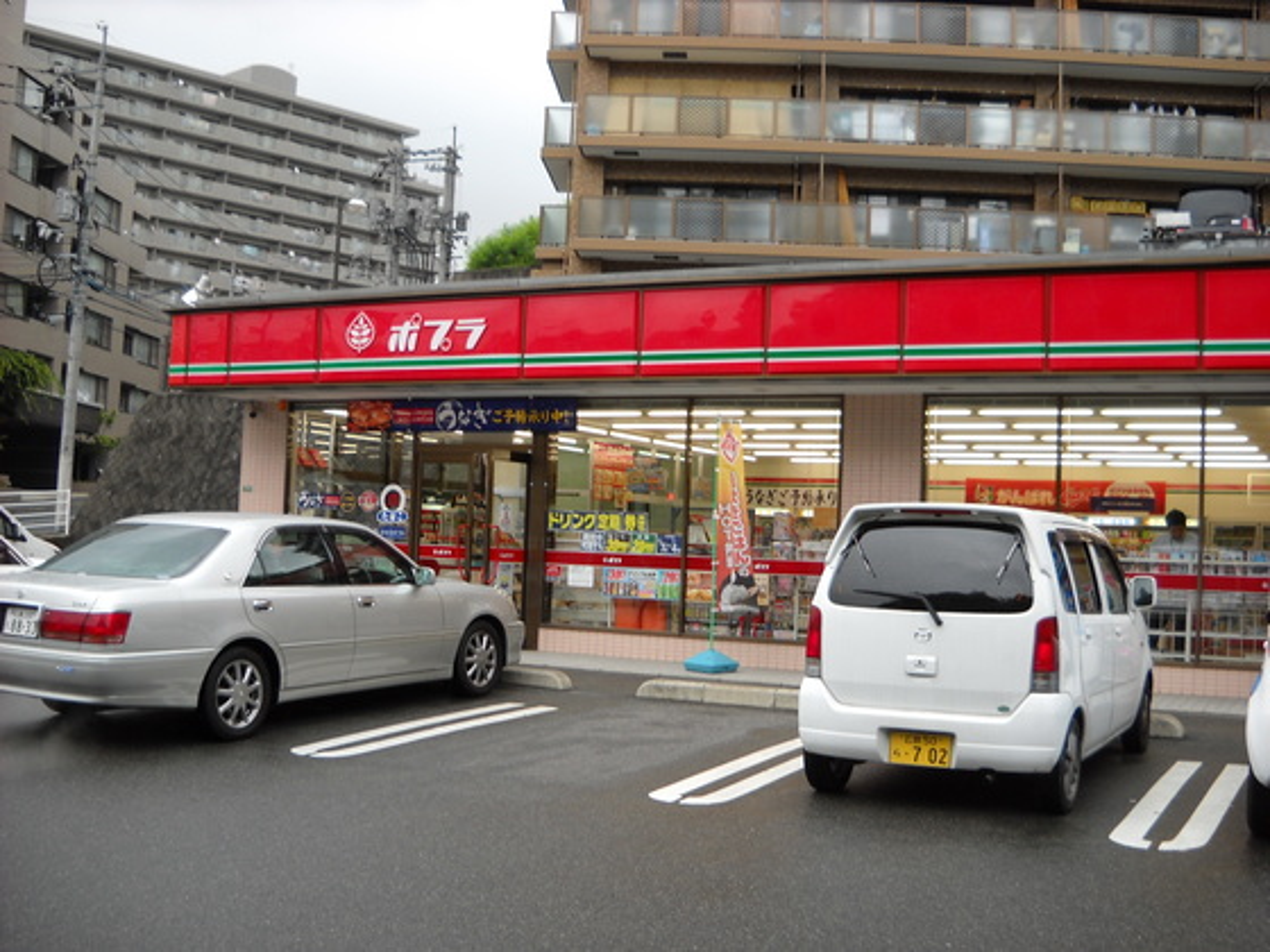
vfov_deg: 35.1
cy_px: 476
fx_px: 1504
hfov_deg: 45.8
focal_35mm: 41
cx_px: 635
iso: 64
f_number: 3.1
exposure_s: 1/96
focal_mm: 6.72
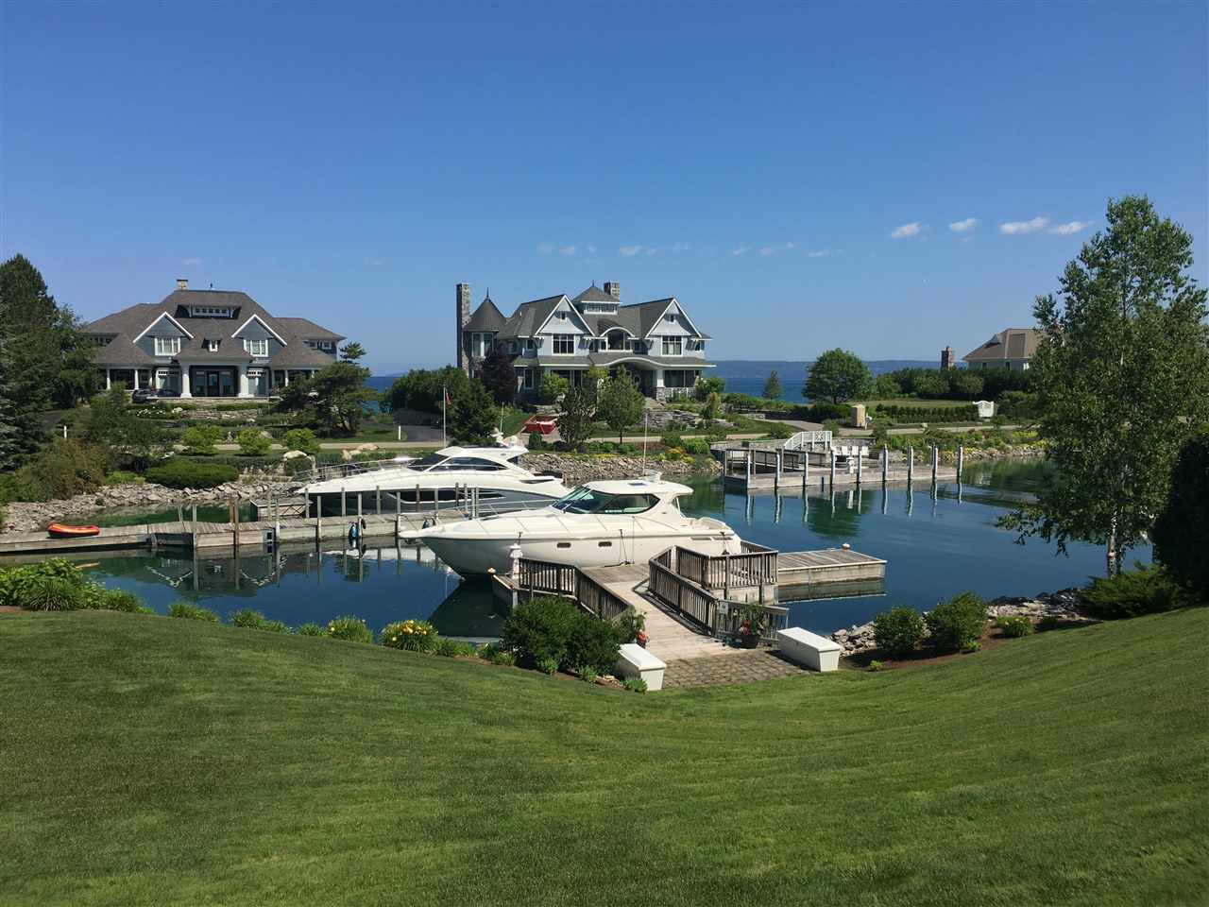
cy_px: 454
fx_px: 1013
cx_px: 604
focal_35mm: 29
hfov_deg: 61.7
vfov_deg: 48.2
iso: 25
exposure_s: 1/1350
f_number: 2.2
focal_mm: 4.15
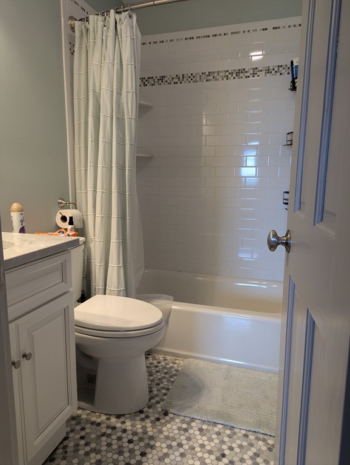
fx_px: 323
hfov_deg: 56.9
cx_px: 175
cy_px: 232
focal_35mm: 24
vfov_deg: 71.5
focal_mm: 6.81
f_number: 1.85
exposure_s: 1/40
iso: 57
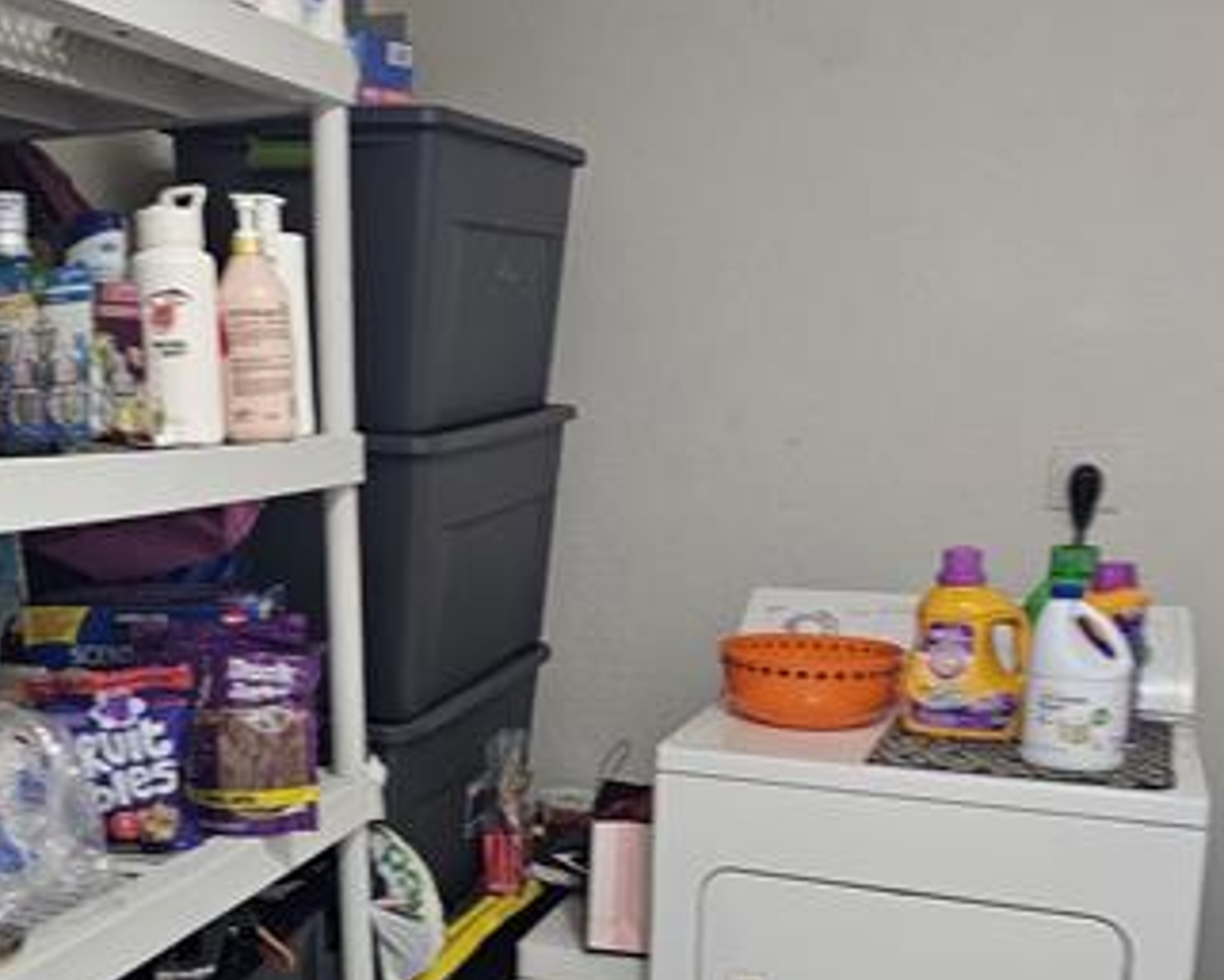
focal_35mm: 42
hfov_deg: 43.1
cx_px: 385
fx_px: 1522
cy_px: 713
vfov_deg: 35.1
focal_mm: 6.3
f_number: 1.7
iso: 640
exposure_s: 1/24
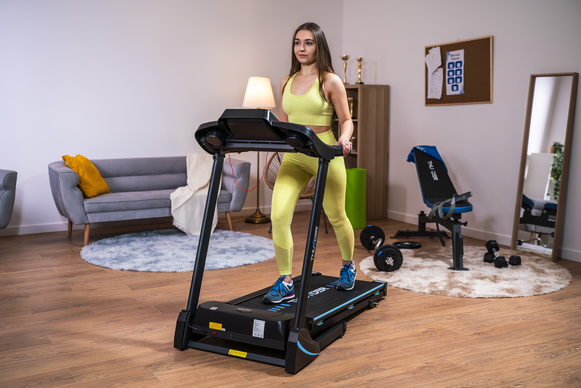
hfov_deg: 47.4
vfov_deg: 32.6
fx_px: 662
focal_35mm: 41
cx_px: 290
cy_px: 194
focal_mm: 41
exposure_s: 1/125
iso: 100
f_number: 3.5
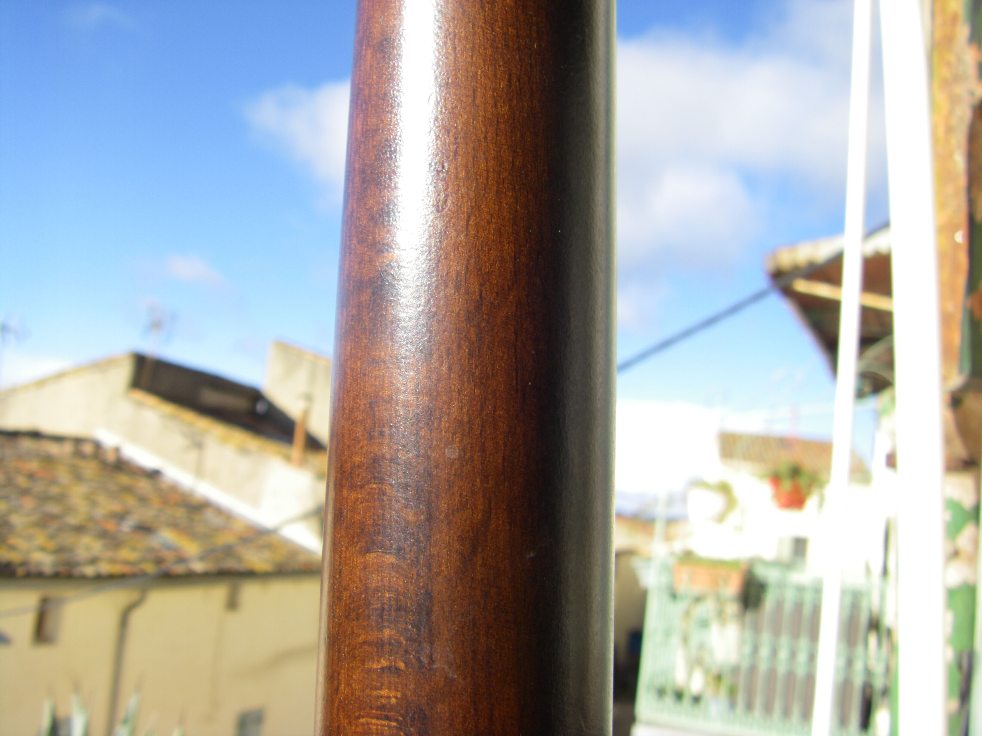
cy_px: 368
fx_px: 1078
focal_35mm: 38
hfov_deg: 49.0
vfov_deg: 37.7
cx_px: 491
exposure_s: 1/100
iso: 64
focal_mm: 6.3
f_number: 7
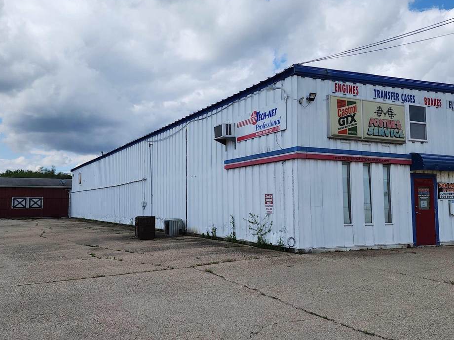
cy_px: 174
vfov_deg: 44.2
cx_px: 201
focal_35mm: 32
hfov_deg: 56.7
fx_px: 420
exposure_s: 1/1546
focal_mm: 6.4
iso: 12
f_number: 1.8
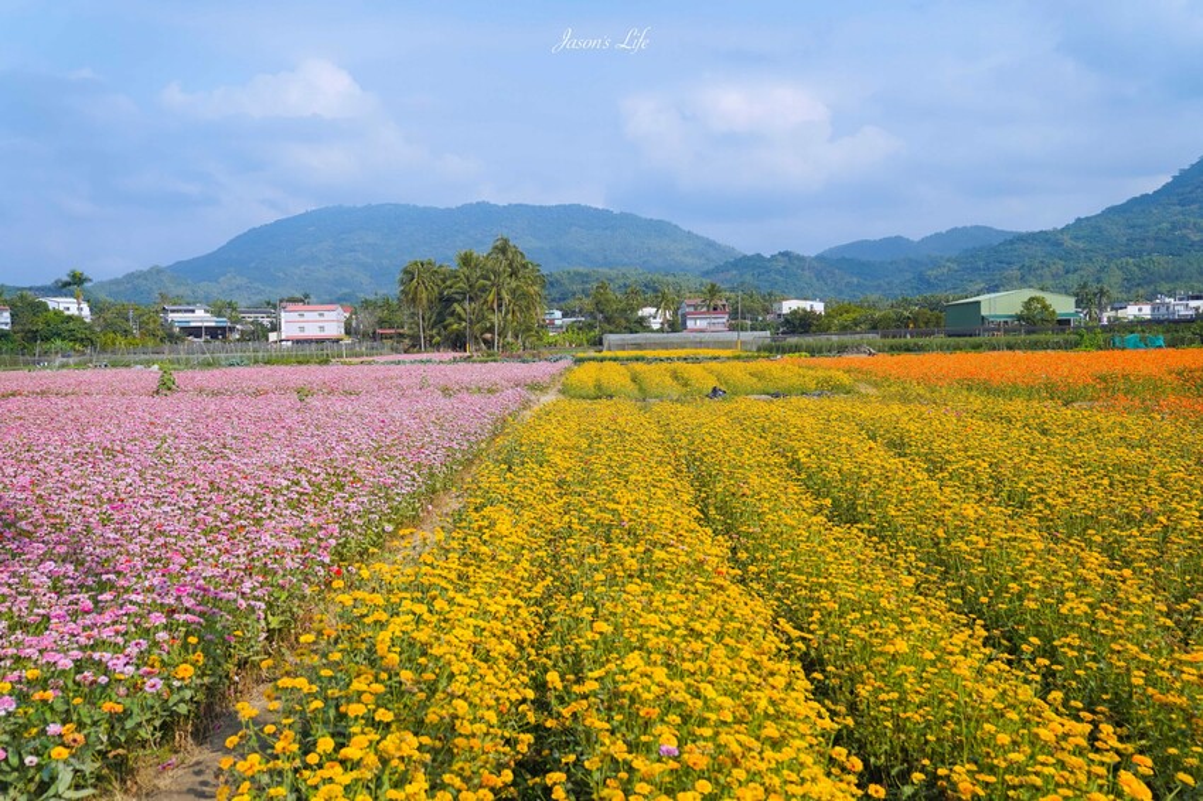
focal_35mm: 37
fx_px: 1236
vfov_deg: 35.9
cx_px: 602
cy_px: 400
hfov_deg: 51.9
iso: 100
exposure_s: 1/2000
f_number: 2.8
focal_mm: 37
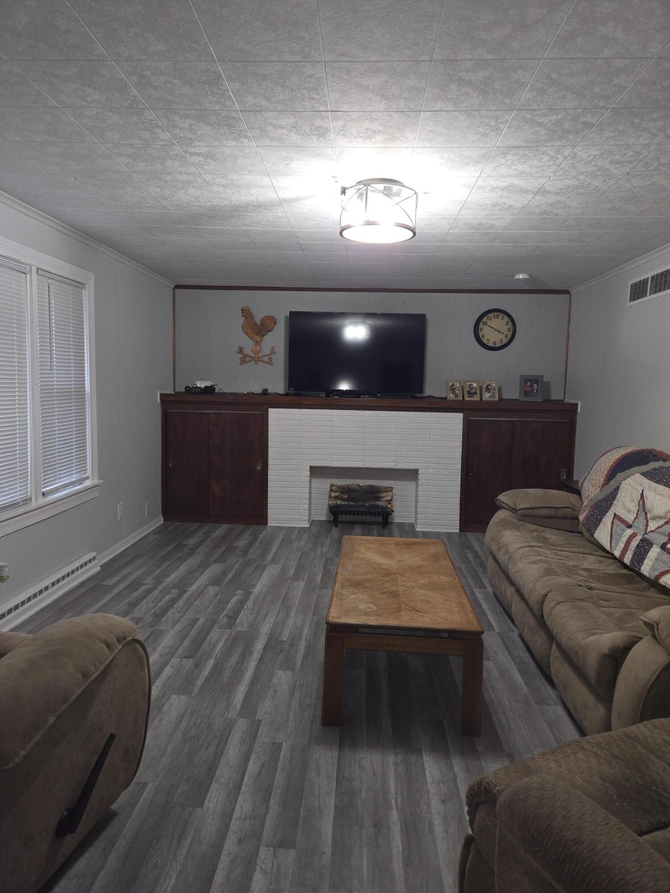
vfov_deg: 73.9
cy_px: 446
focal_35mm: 23
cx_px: 335
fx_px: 594
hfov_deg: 58.9
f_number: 1.8
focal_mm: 5.4
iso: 100
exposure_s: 1/60
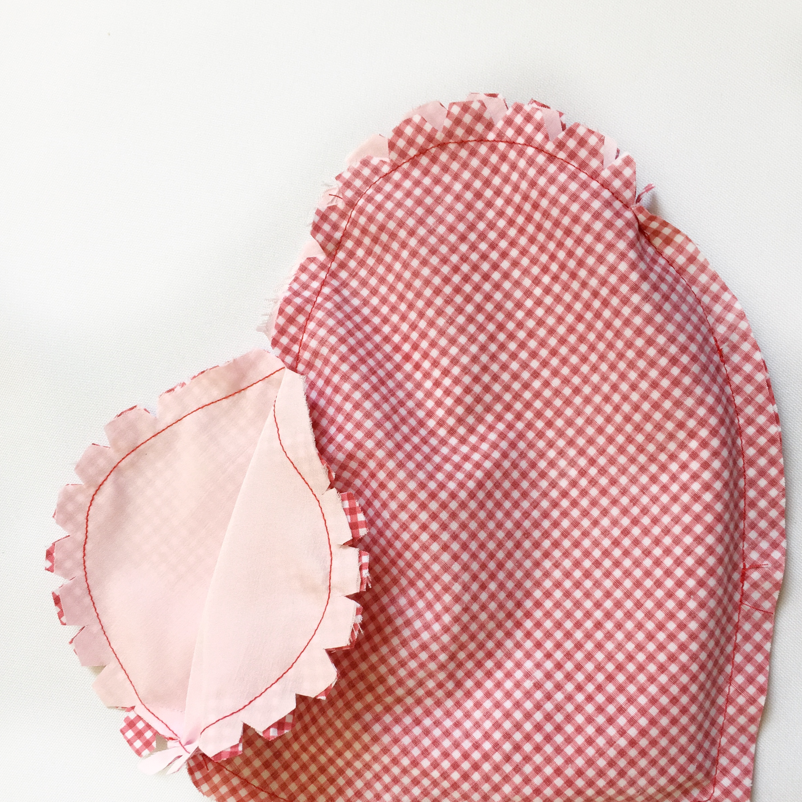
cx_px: 408
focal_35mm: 35
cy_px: 519
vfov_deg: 46.6
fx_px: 917
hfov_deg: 47.2
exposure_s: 1/50
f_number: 2.2
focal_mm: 4.15
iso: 40
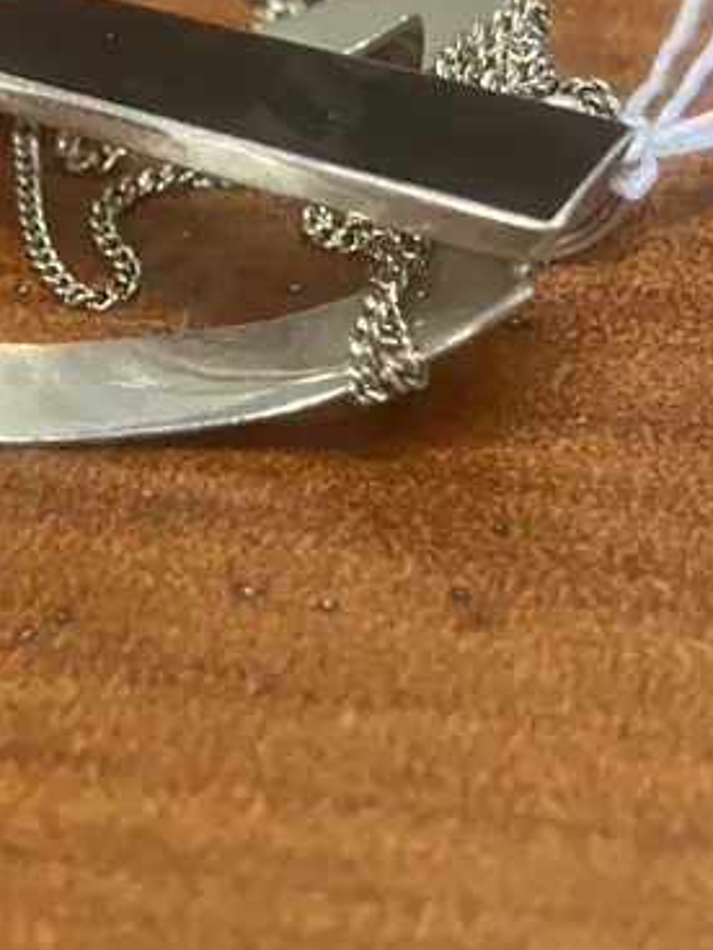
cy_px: 302
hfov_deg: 18.8
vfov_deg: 24.9
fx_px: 2142
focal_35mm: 78
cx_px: 163
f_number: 1.8
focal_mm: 3.99
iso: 320
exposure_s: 1/50
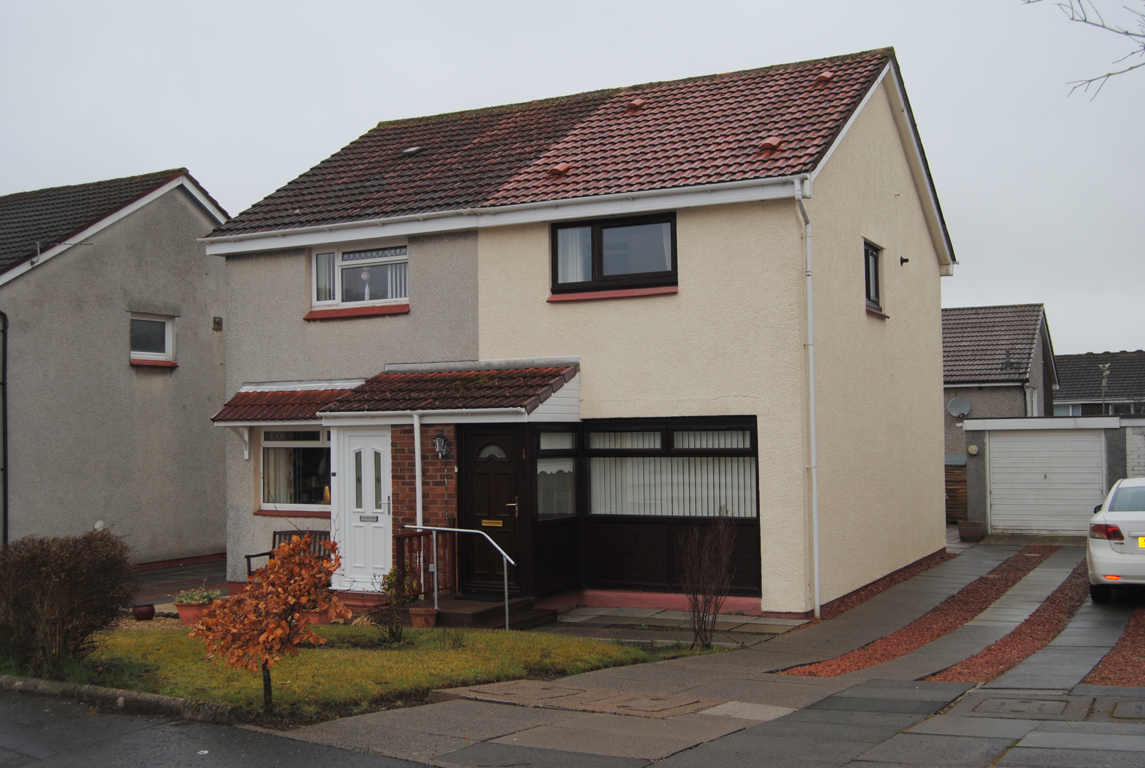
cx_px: 572
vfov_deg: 34.4
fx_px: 1243
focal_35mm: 39
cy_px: 384
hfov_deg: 49.5
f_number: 5.6
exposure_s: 1/125
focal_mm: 26
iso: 110
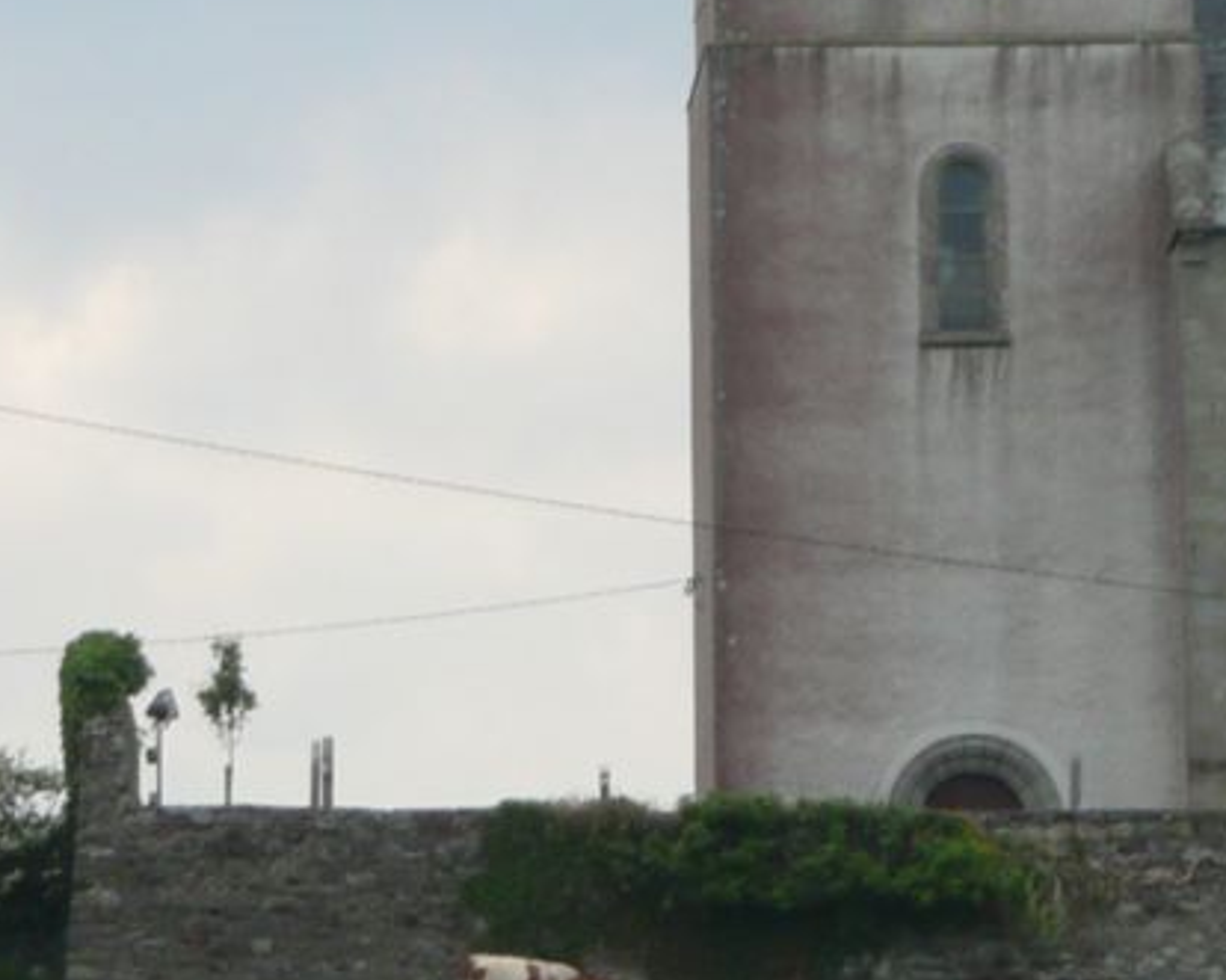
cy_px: 142
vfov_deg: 2.3
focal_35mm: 685
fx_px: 24849
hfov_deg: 2.8
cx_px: 773
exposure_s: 1/80
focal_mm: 31
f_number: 4.8
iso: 100
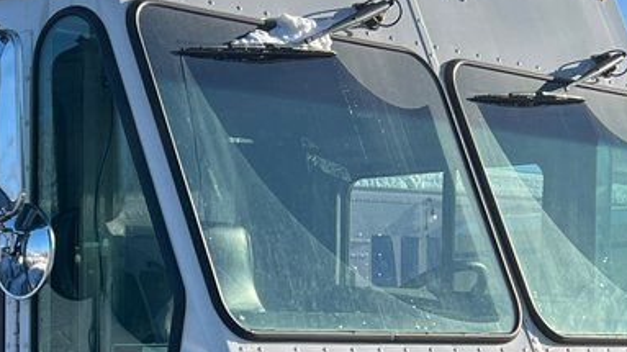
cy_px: 407
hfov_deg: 18.7
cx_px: 27
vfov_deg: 10.6
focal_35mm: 112
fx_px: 1861
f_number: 1.5
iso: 50
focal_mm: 5.7
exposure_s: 1/3460
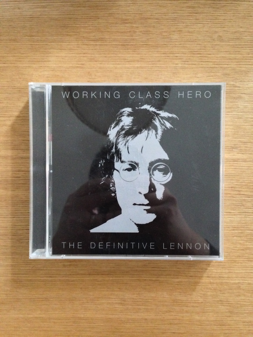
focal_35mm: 33
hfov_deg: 42.9
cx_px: 126
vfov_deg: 55.4
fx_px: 322
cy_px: 168
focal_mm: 4.12
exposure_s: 1/15
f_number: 2.4
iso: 800
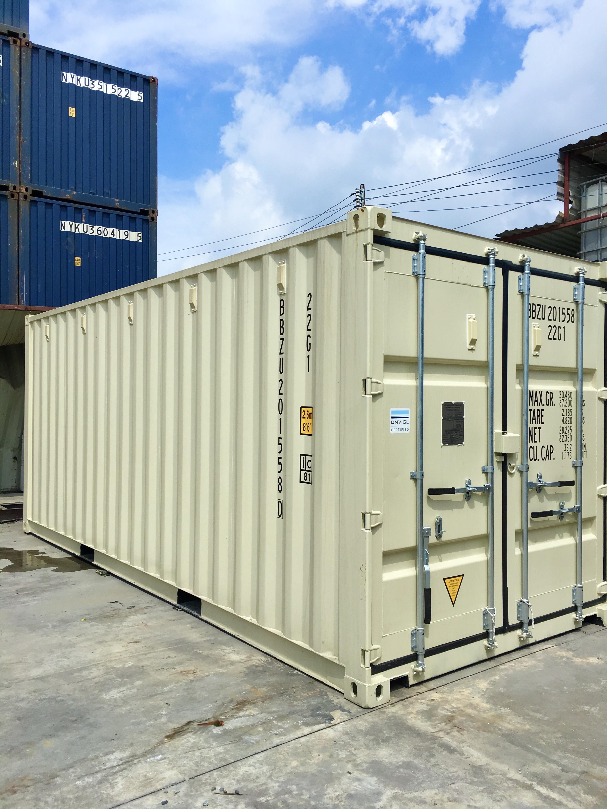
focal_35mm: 29
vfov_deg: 61.7
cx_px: 304
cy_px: 404
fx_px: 678
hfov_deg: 48.2
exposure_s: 1/2079
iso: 25
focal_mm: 4.15
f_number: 2.2
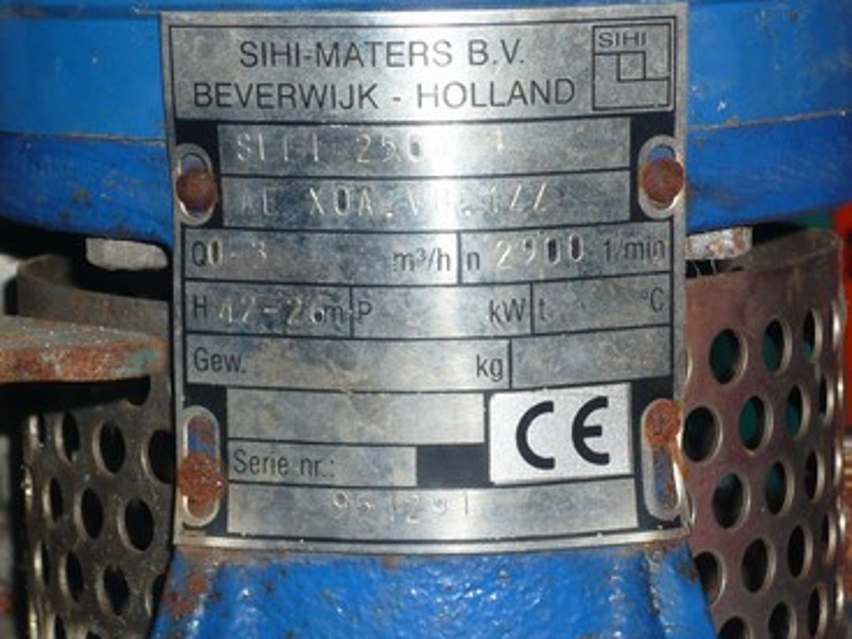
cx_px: 424
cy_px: 303
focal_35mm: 162
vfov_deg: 9.2
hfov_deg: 12.2
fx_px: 3987
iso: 100
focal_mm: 16.4
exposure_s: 1/30
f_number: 5.6
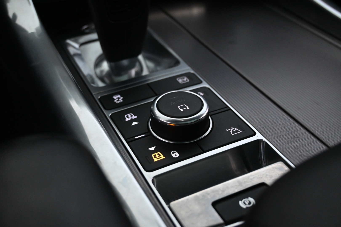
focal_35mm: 45
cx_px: 170
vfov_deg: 29.9
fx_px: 426
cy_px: 114
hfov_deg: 43.6
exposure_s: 1/50
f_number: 4.8
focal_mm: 30
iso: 2800
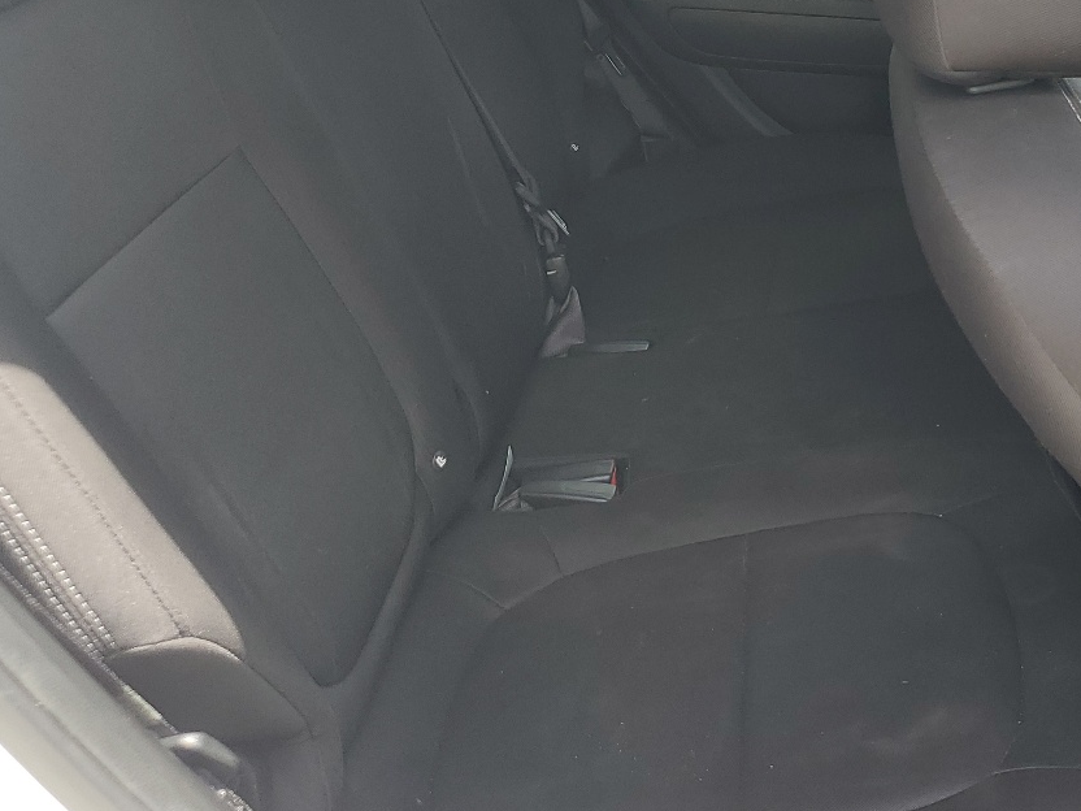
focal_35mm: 50
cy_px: 212
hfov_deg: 36.5
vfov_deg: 28.7
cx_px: 912
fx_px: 1561
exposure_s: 1/312
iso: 50
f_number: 1.5
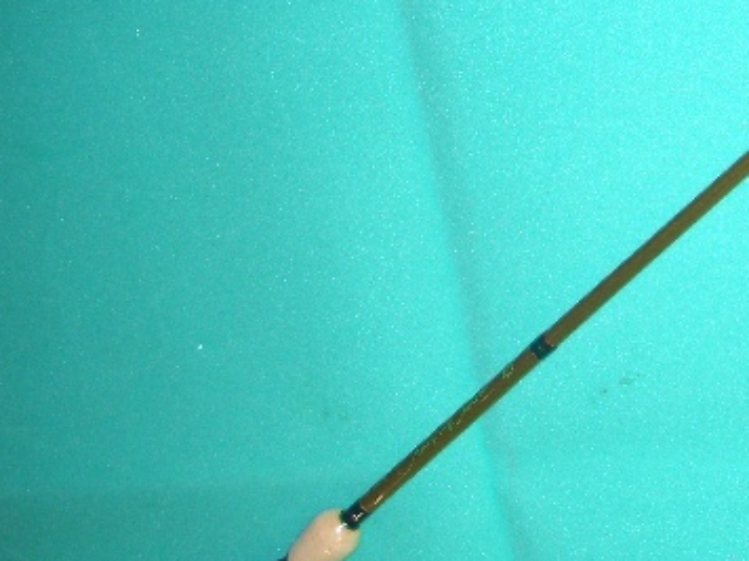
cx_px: 659
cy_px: 324
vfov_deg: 23.3
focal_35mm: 63
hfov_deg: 29.6
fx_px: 1363
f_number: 2.6
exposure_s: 1/60
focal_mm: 5.8
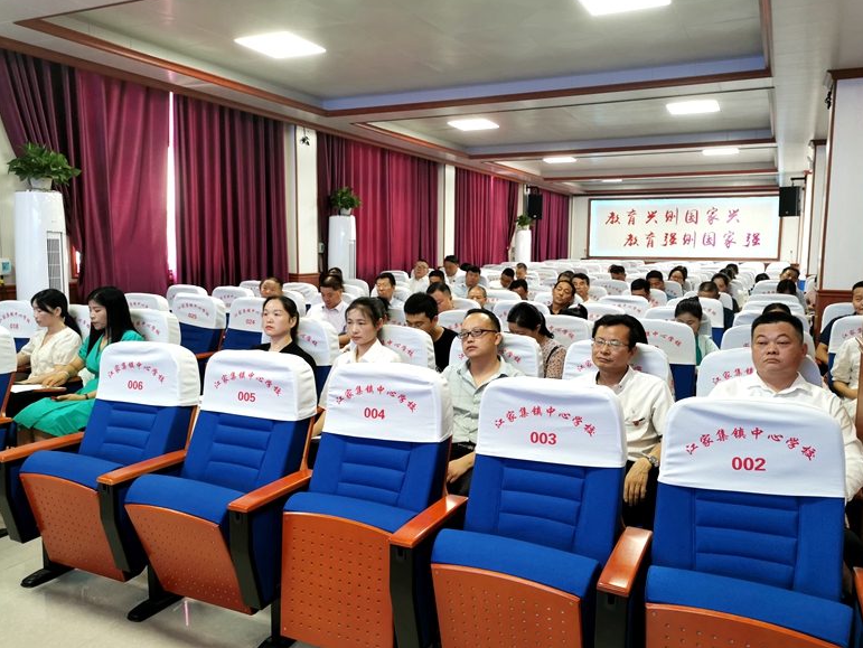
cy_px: 322
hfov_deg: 63.4
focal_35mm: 28
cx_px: 445
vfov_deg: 49.8
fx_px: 698
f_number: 1.8
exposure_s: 1/50
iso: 160
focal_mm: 5.58
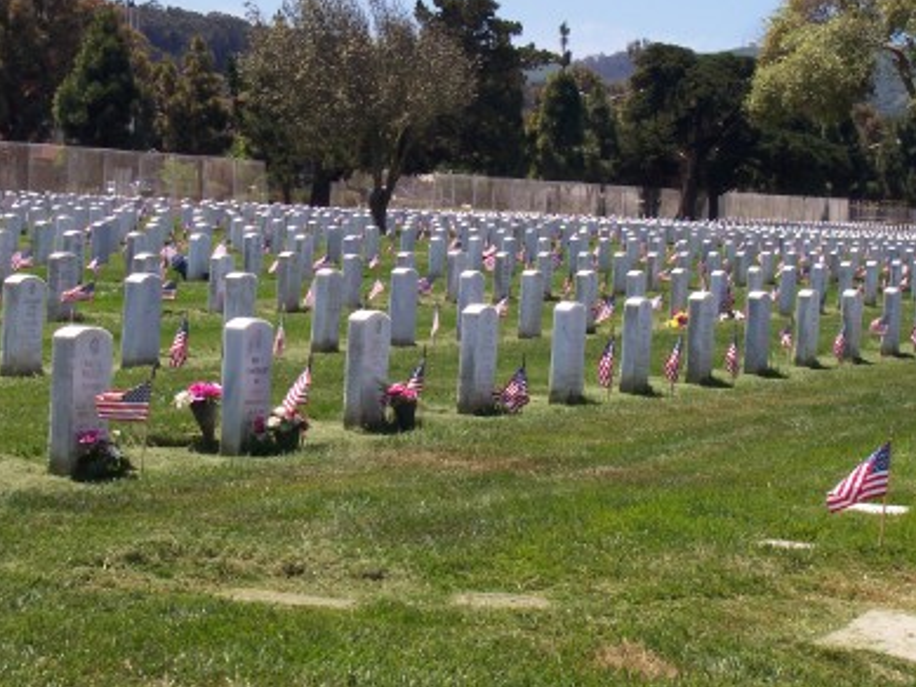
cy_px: 344
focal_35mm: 114
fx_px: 3018
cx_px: 452
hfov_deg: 17.3
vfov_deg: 13.0
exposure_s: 1/180
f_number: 9.5
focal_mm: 16.8
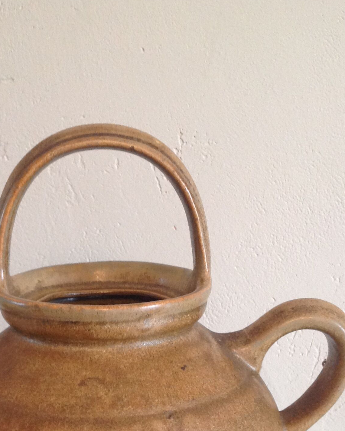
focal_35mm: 62
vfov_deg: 29.5
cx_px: 111
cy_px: 368
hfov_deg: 24.5
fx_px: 791
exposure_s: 1/17
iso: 160
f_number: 2.4
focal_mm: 4.28
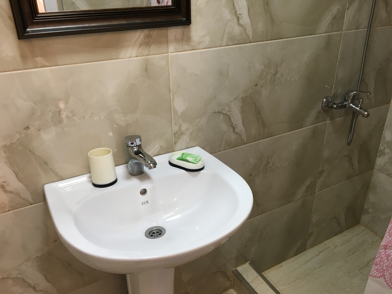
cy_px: 147
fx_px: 328
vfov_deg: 48.2
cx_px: 196
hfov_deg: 61.7
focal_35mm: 29
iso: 50
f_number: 2.2
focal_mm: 4.15
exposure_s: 1/33
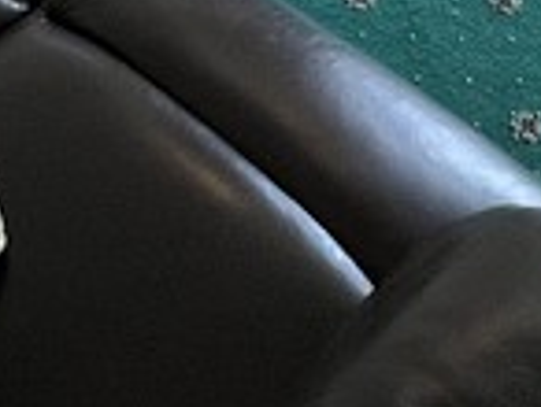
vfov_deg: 10.6
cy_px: -855
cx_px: 363
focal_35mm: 91
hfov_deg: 21.4
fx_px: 1425
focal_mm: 1.57
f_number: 1.8
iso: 64
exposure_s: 1/100
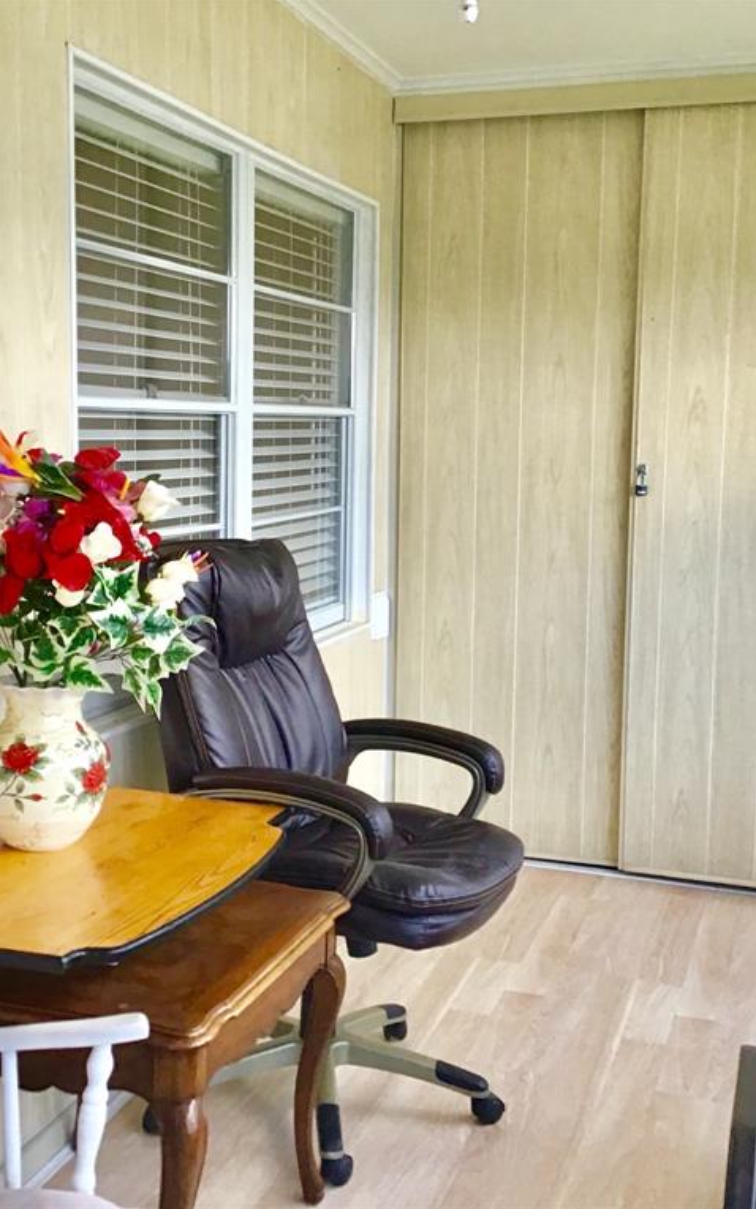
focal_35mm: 44
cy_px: 604
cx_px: 353
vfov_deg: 45.3
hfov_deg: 29.2
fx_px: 1451
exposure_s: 1/30
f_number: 2.4
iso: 25
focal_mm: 3.3
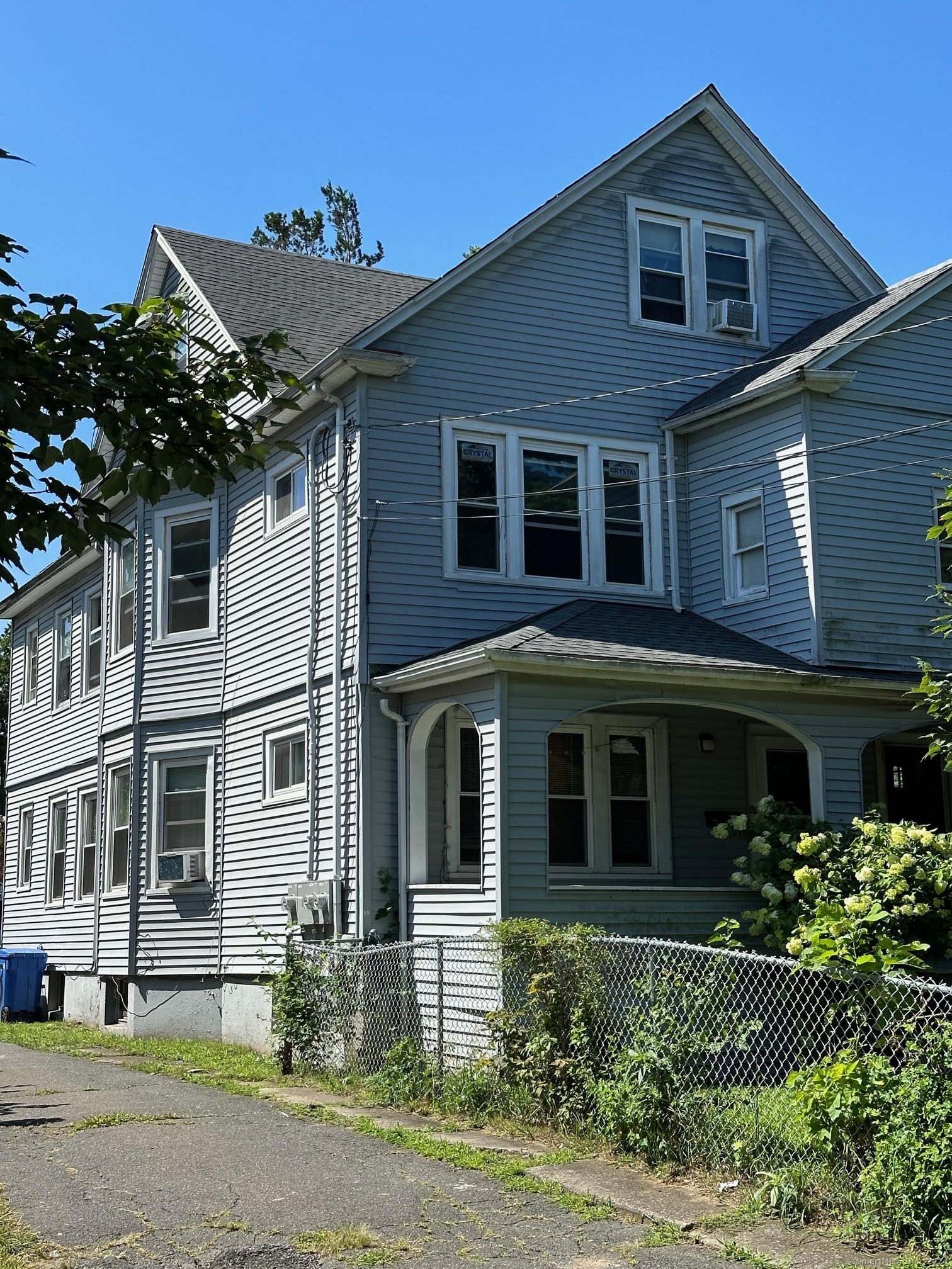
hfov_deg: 30.3
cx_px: 476
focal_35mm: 48
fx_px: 1760
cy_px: 634
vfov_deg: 39.7
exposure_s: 1/2597
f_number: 1.78
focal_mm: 6.86
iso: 64
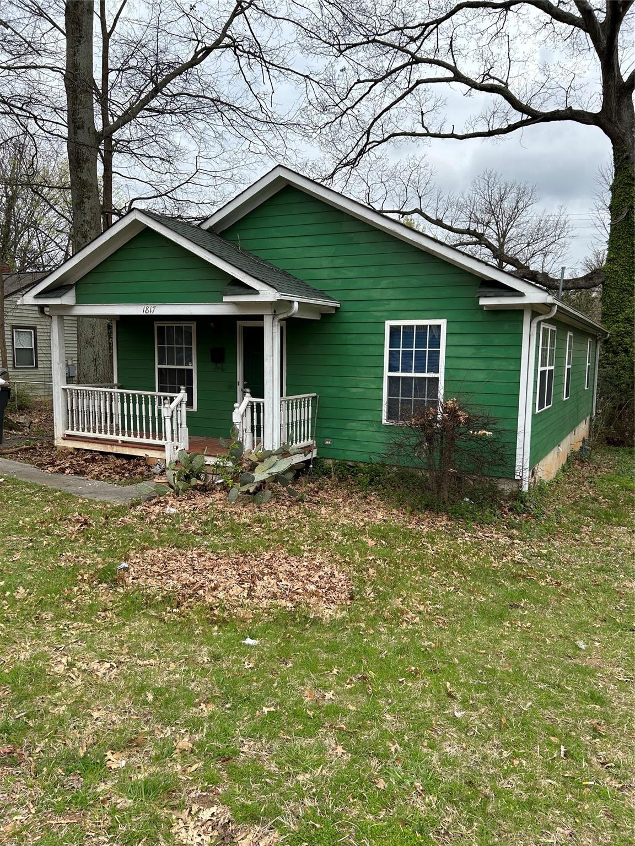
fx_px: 636
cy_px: 423
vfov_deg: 67.3
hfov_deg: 53.1
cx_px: 318
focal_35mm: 26
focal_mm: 5.7
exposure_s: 1/1112
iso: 50
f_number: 1.5
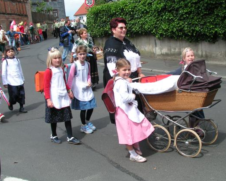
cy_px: 86
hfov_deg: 38.0
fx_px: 328
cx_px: 128
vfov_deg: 30.8
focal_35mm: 49
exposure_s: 1/200
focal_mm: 6.3
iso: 50
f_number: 5.6
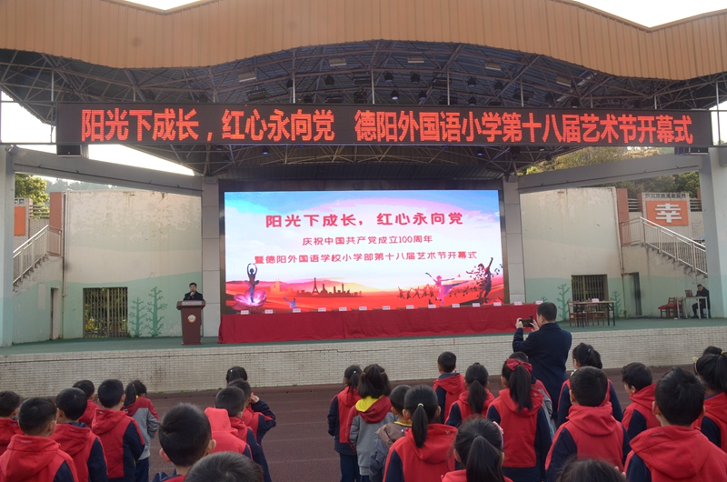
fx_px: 605
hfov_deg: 62.0
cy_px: 241
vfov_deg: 43.4
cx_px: 364
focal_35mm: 30
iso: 640
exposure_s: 1/320
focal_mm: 20
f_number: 9
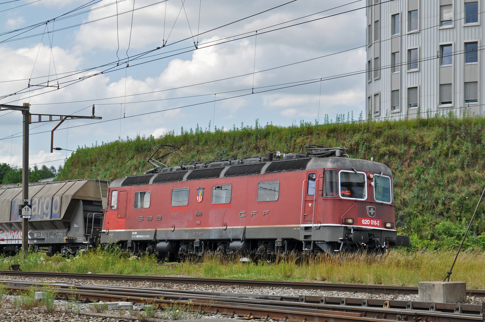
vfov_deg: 15.2
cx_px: 242
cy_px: 161
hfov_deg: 22.6
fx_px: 1211
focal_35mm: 90
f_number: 5
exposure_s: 1/1000
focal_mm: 60
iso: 250
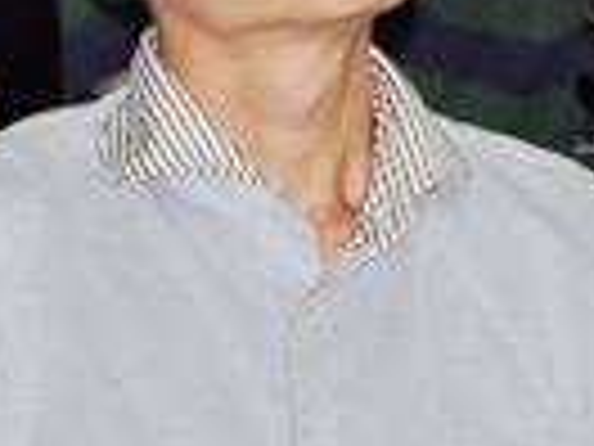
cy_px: -99
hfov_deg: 3.4
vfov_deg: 2.6
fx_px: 9864
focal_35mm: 575
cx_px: 238
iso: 500
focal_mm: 105
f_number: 5.6
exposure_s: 1/45
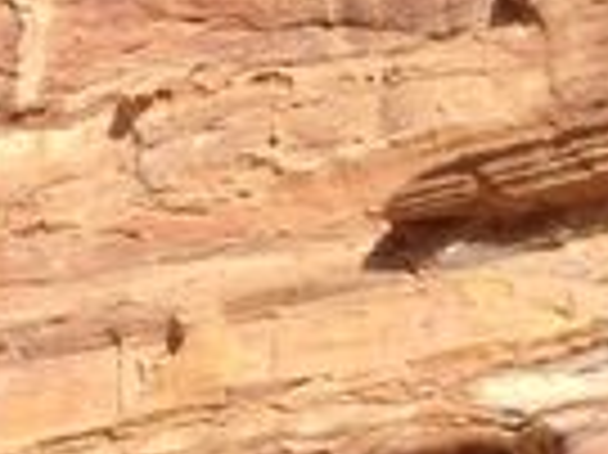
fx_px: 2948
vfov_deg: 8.6
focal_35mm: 168
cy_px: 703
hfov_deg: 11.6
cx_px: -43
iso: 50
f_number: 2.4
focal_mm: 4.28
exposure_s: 1/1577
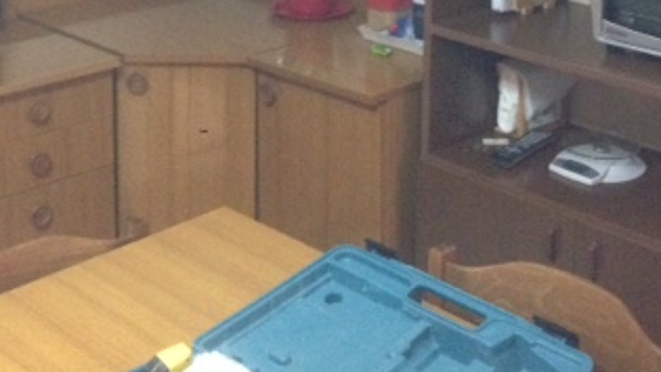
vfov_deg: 15.7
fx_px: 1279
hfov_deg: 29.0
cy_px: -109
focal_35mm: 73
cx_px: 321
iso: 500
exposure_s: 1/15
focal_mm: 4.12
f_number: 2.4
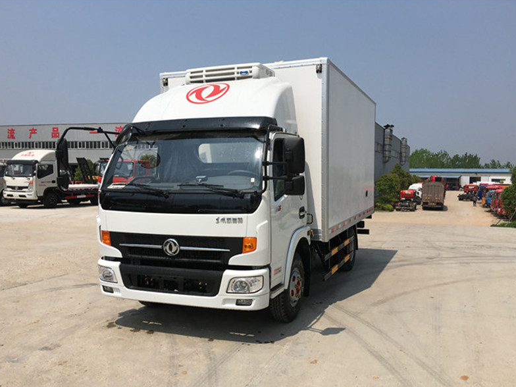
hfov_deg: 56.8
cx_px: 259
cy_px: 210
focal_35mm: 32
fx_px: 477
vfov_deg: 44.1
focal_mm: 4.15
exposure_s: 1/2959
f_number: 2.2
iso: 25
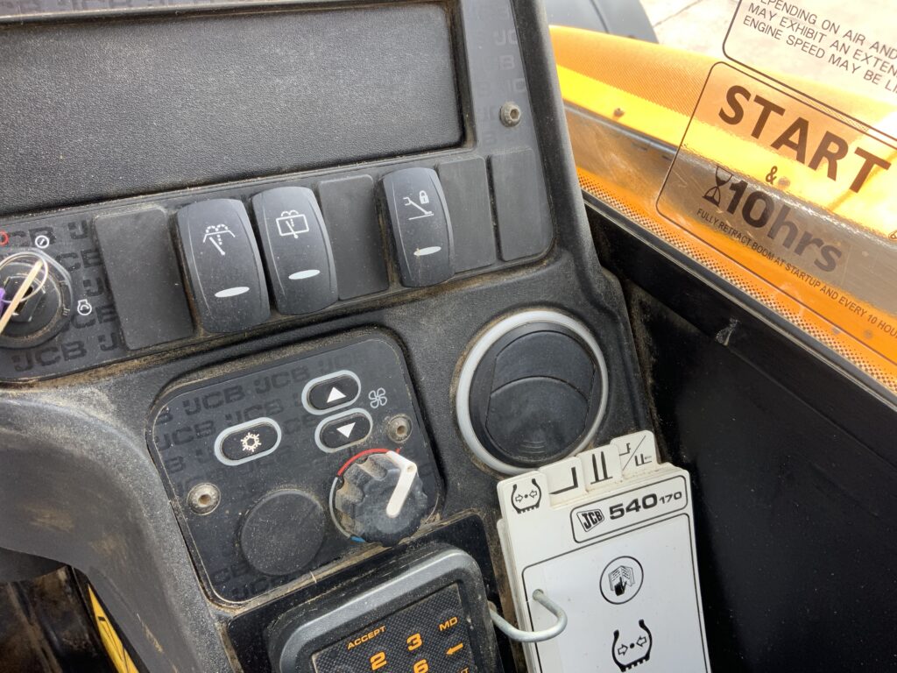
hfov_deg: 61.7
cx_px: 448
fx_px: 751
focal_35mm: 29
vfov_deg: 48.2
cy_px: 336
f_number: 1.8
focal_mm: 3
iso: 20
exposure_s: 1/122
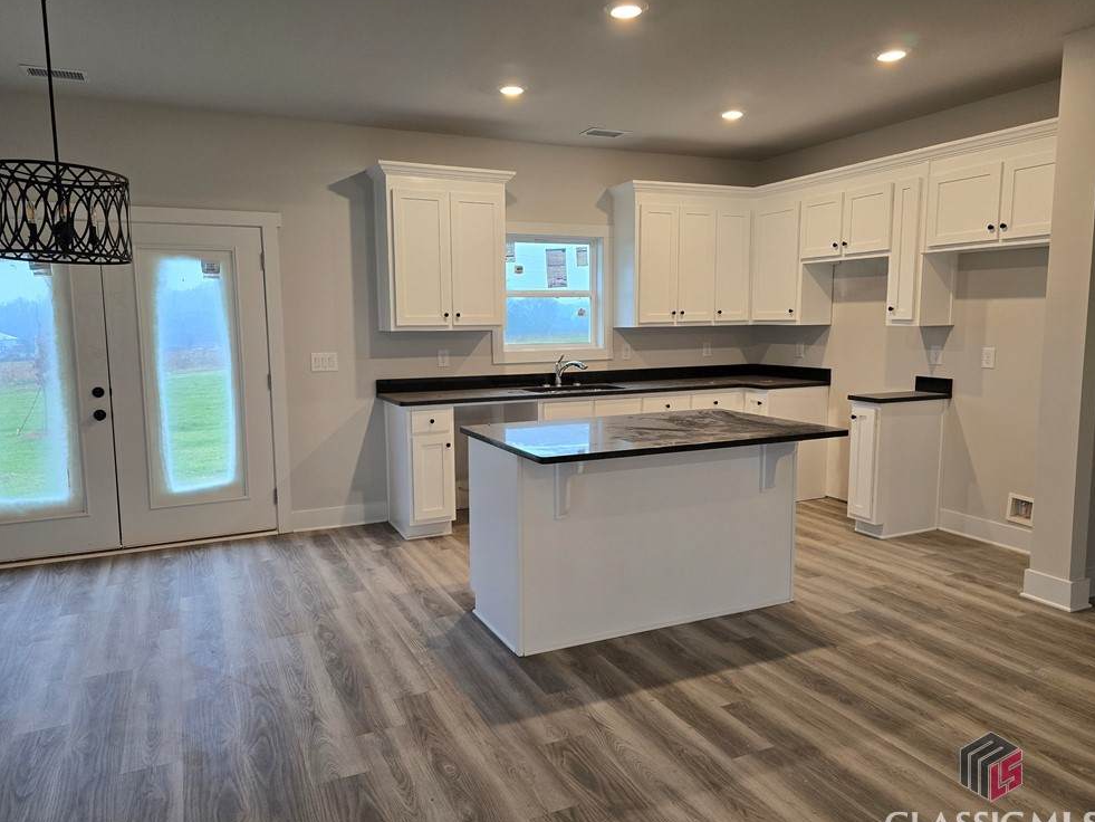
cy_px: 415
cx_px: 535
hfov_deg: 71.6
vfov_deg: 56.8
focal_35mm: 24
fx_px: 759
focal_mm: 6.3
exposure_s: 1/120
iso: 125
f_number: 1.7
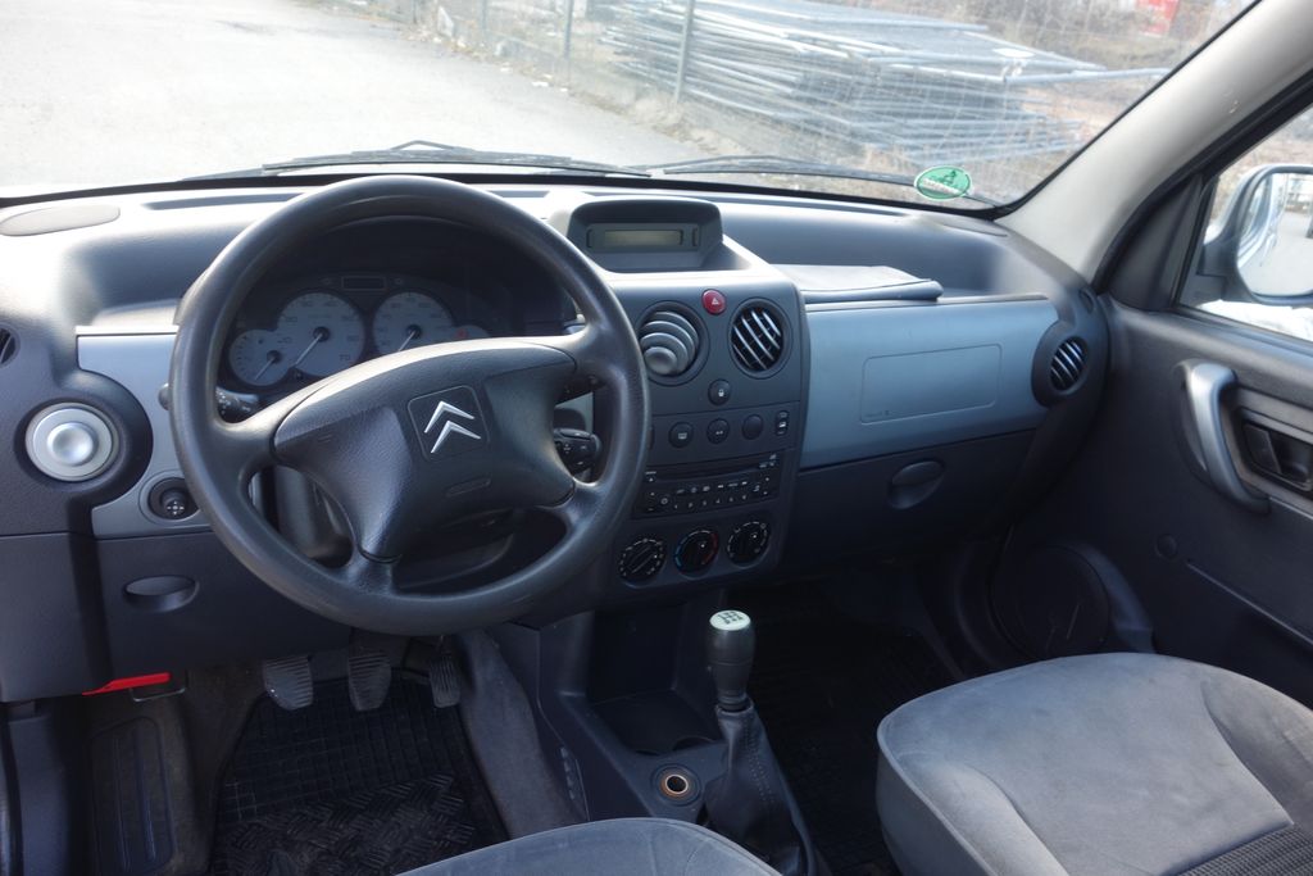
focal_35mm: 28
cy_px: 438
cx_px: 656
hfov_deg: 65.5
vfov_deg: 46.4
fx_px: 1021
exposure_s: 1/30
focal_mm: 10.4
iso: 125
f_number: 5
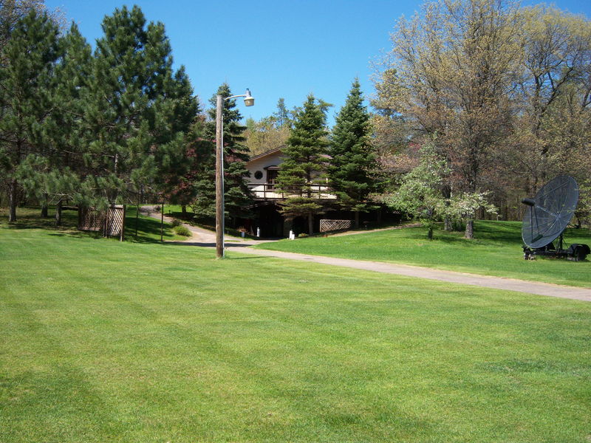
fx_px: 615
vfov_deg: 39.7
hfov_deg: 51.4
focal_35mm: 36
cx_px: 296
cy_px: 222
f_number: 4.8
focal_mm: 7.5
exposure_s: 1/320
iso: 80
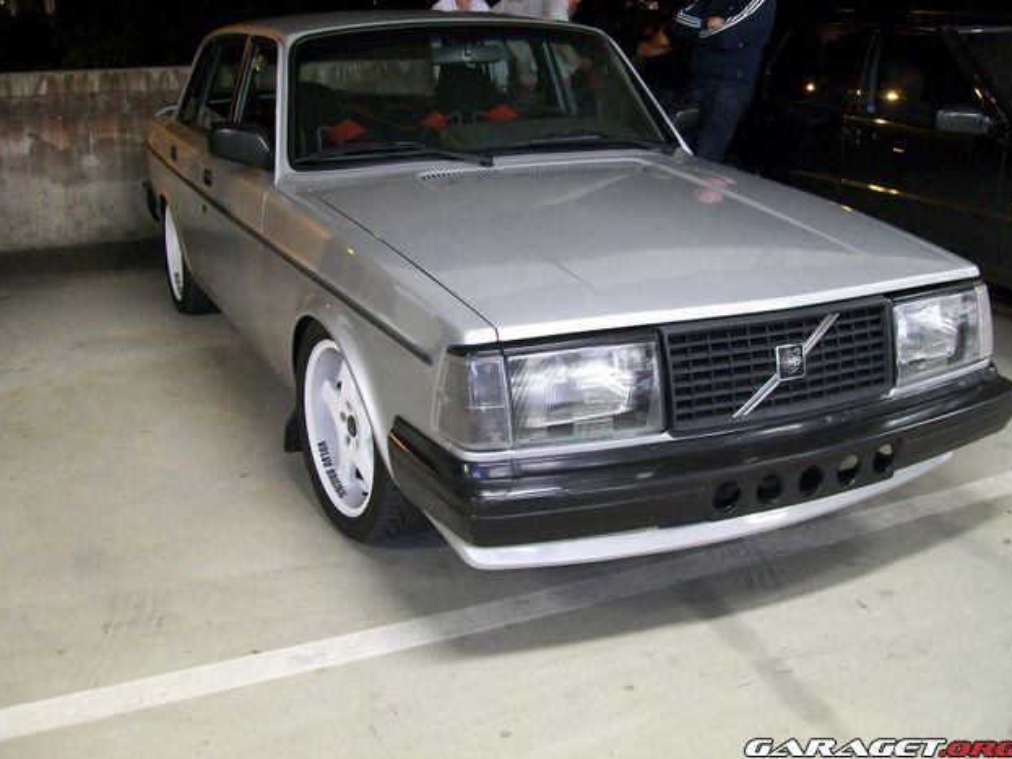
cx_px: 504
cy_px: 374
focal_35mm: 37
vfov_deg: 38.7
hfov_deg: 50.1
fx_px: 1081
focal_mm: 6
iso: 160
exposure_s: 1/5
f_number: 2.7
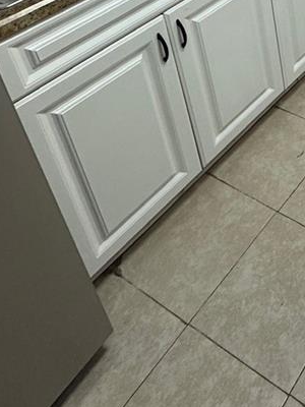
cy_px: -94
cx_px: 437
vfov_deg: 34.7
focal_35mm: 42
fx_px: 493
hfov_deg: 26.5
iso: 200
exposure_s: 1/120
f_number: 2.2
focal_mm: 2.22
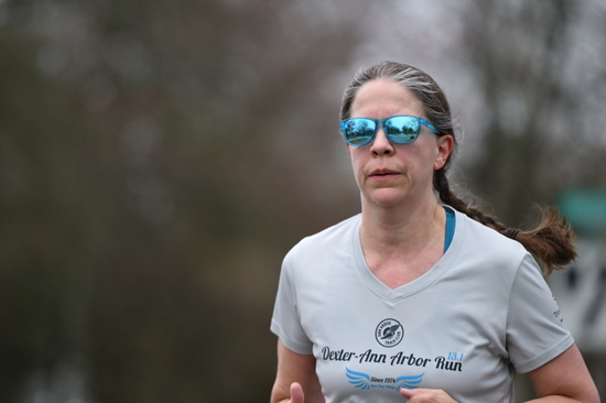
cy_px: 202
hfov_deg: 6.9
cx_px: 303
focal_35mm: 300
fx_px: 5047
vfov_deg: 4.6
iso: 360
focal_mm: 200
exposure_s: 1/320
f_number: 2.8
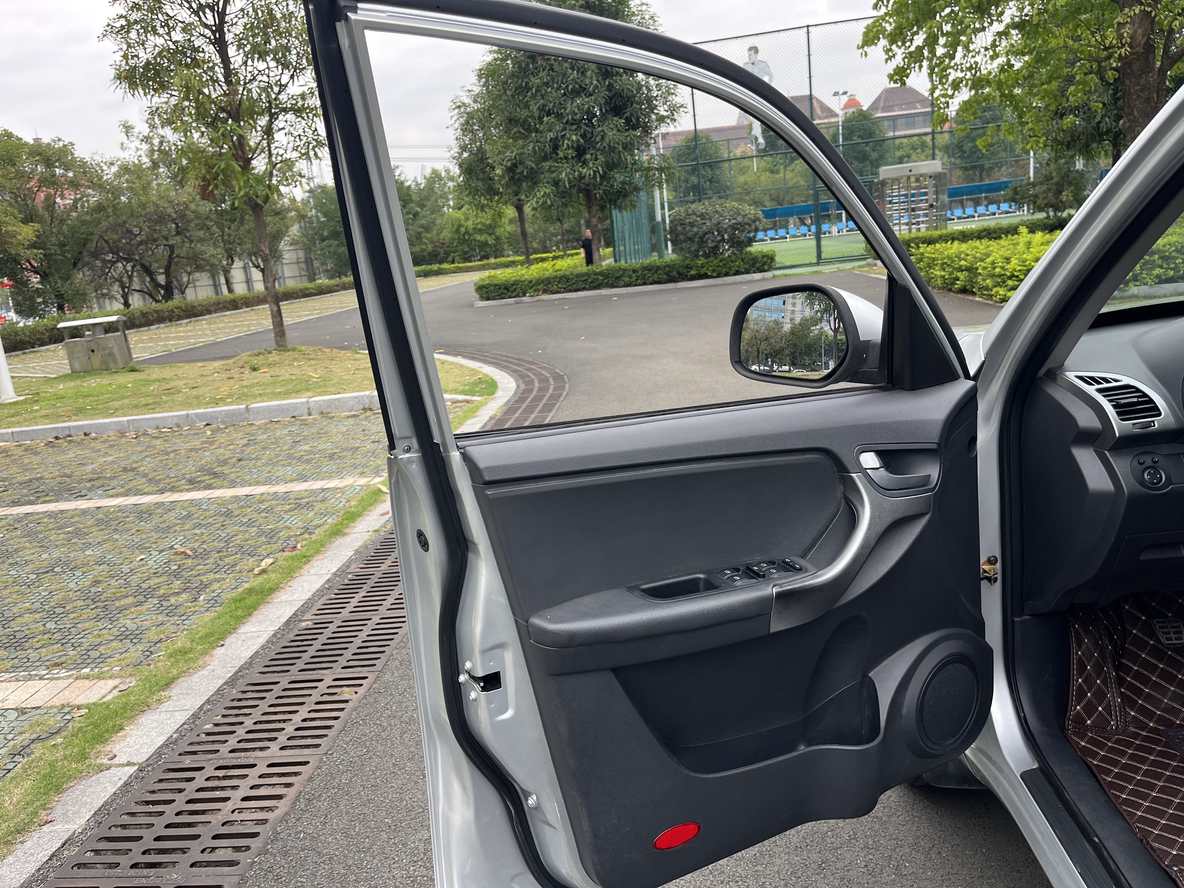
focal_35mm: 26
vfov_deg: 53.1
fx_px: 889
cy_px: 444
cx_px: 592
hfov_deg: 67.3
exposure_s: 1/504
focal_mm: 5.1
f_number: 1.6
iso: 50
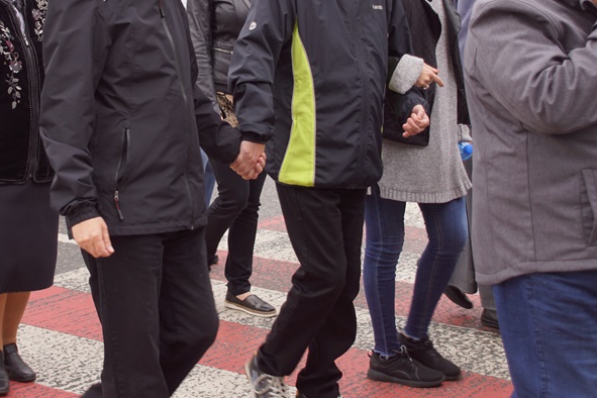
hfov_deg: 22.8
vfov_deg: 15.3
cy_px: 111
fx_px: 1473
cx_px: 191
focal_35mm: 89
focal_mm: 35
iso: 100
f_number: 4.5
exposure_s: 1/160
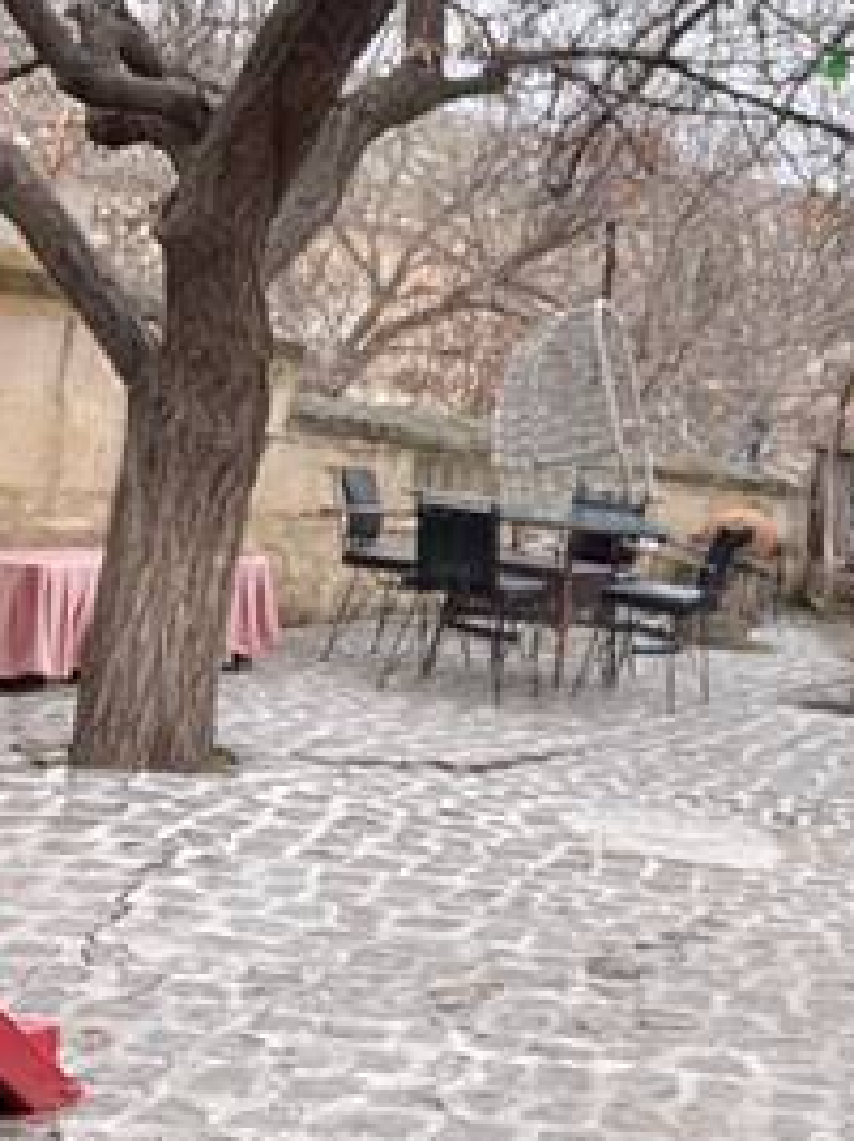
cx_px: 1153
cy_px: 444
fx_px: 2041
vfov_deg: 31.1
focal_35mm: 62
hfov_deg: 21.1
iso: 100
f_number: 2.2
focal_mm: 2.71
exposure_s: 1/60
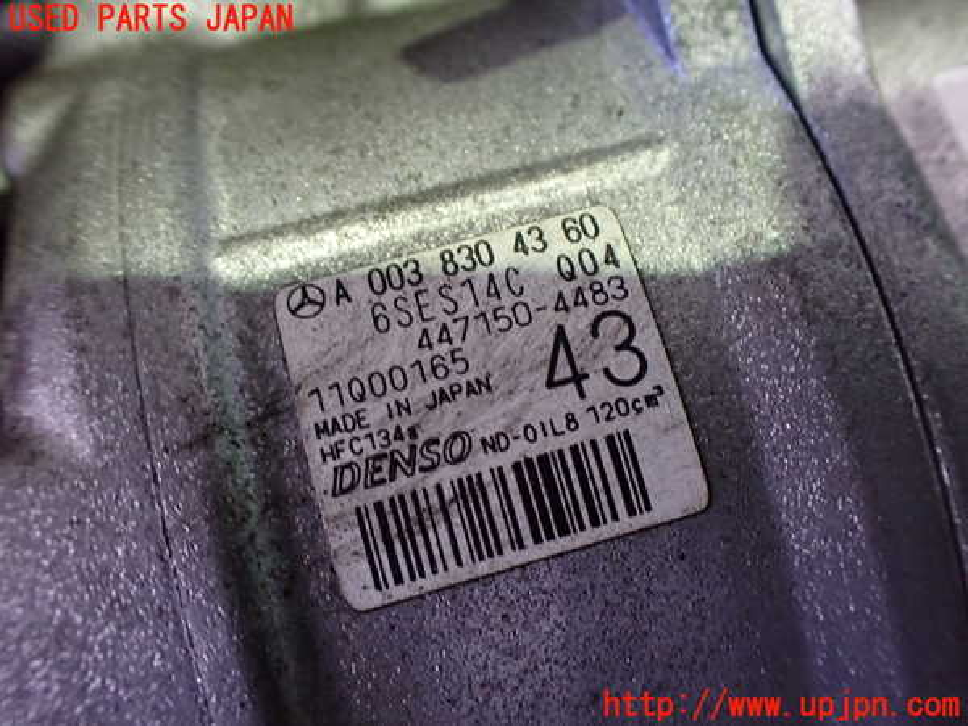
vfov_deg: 46.8
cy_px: 363
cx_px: 484
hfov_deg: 60.0
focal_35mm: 30
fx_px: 839
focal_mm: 5.4
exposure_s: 1/40
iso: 800
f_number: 2.3
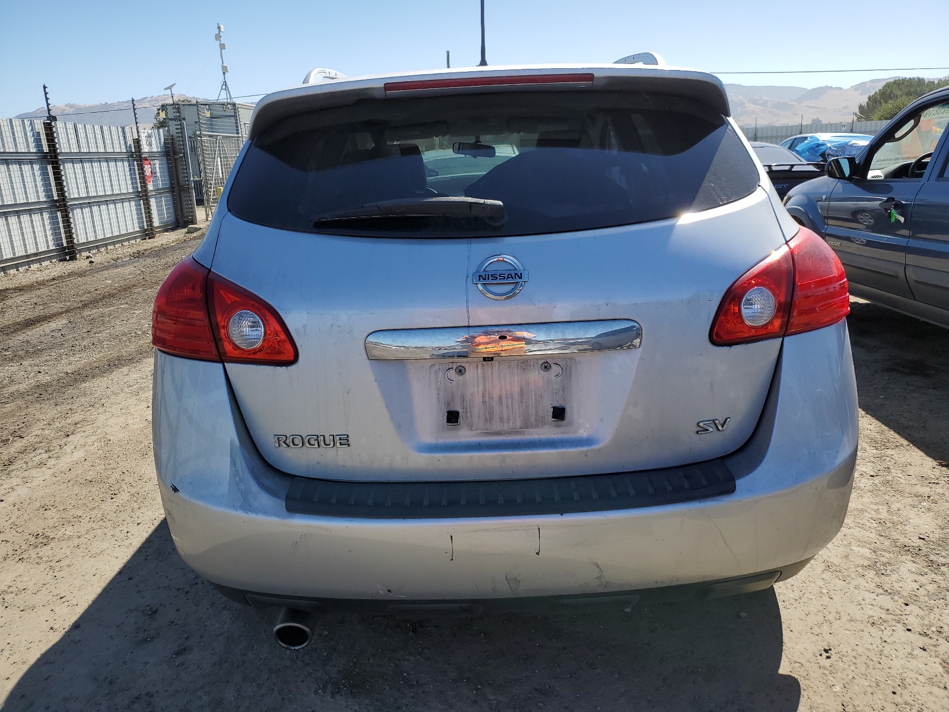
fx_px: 713
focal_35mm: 26
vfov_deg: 53.1
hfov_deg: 67.3
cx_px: 474
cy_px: 356
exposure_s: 1/3333
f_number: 1.5
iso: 50
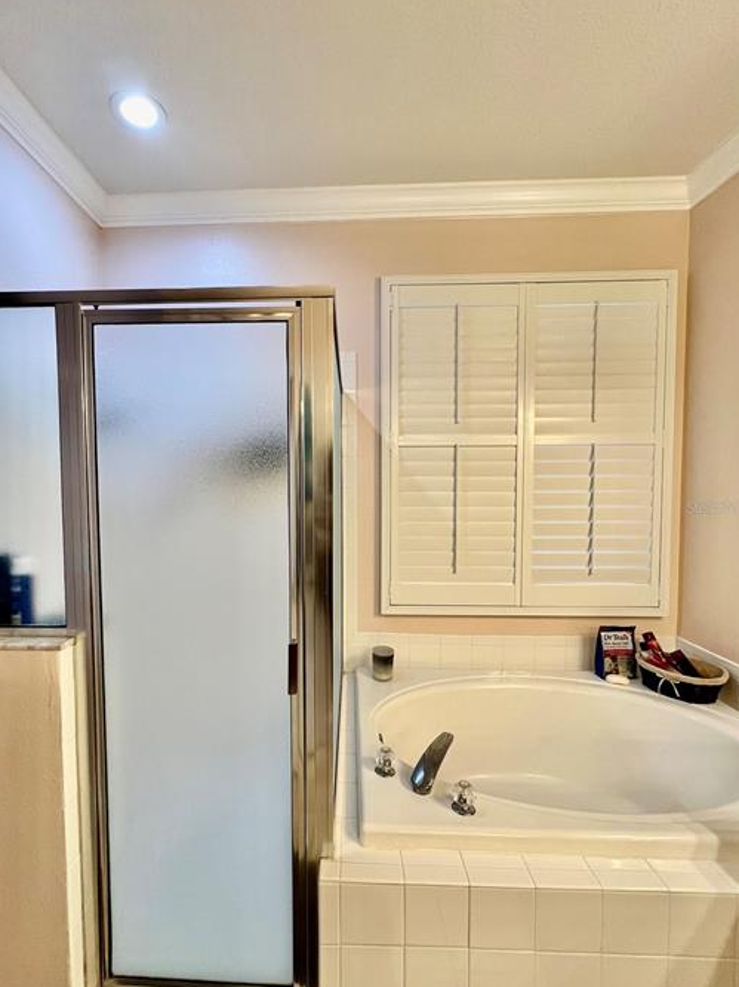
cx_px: 327
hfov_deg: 81.4
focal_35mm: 15
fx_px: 427
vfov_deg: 98.2
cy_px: 507
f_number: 1.8
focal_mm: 1.57
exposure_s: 1/120
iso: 160
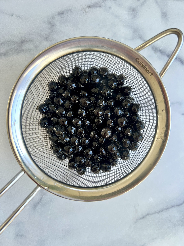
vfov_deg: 67.3
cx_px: 92
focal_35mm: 26
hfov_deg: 53.1
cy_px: 123
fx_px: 184
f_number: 1.5
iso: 125
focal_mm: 5.7
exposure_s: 1/121
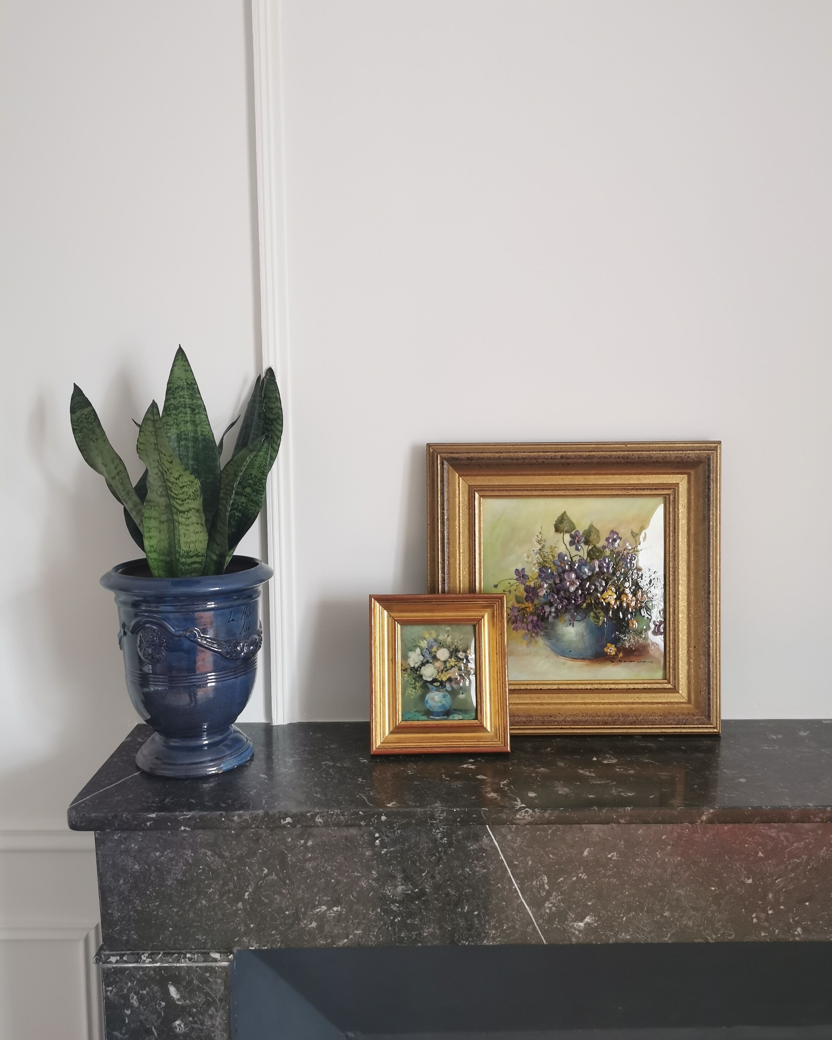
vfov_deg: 60.4
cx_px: 421
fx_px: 893
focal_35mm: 29
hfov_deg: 50.0
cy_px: 538
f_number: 1.8
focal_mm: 5.58
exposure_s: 1/33.3
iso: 320
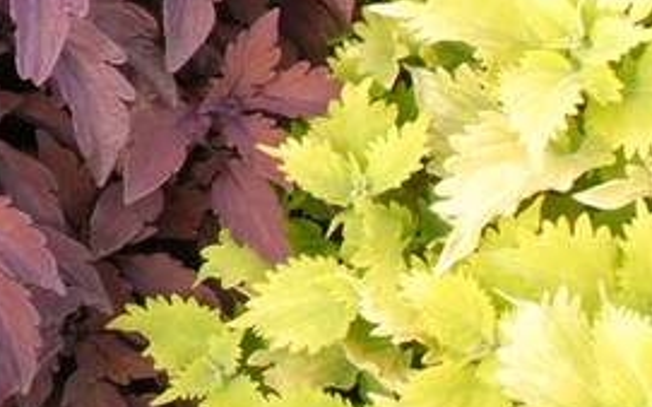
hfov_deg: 12.0
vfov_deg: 7.9
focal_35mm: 162
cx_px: -500
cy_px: -179
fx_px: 2877
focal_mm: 28
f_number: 5.6
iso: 400
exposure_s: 1/100
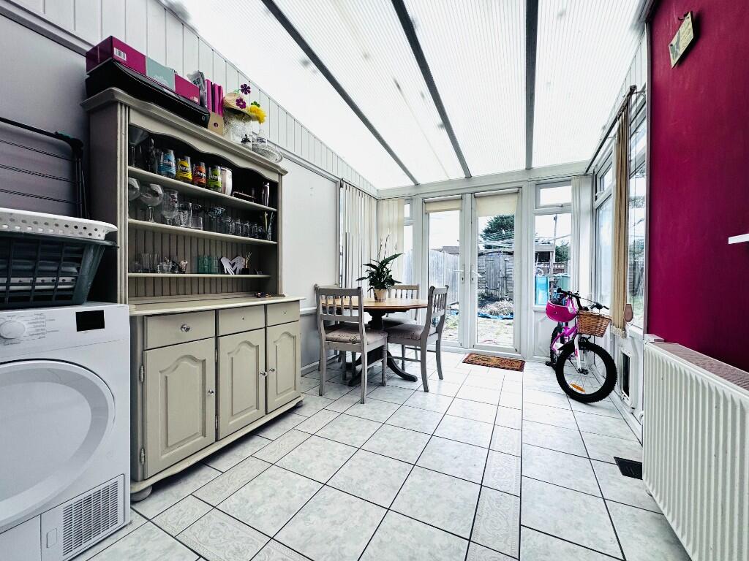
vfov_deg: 85.7
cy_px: 280
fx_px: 303
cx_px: 374
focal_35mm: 14
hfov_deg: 102.1
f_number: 2.2
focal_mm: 2.22
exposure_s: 1/518
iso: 40
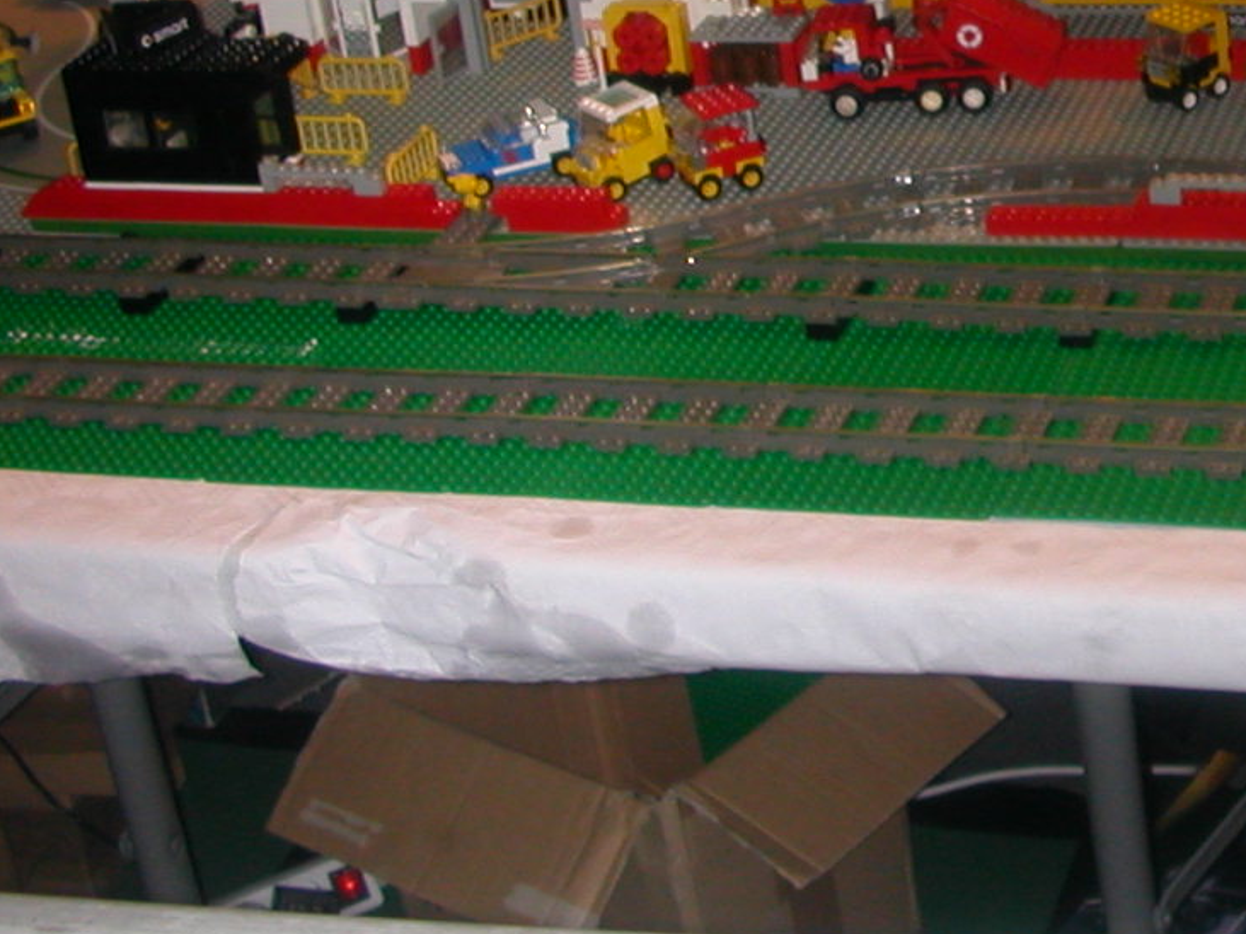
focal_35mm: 81
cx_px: 1360
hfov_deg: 22.8
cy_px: 112
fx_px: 2915
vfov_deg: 17.9
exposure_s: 1/59.9
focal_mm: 5.6
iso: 100
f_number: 2.7
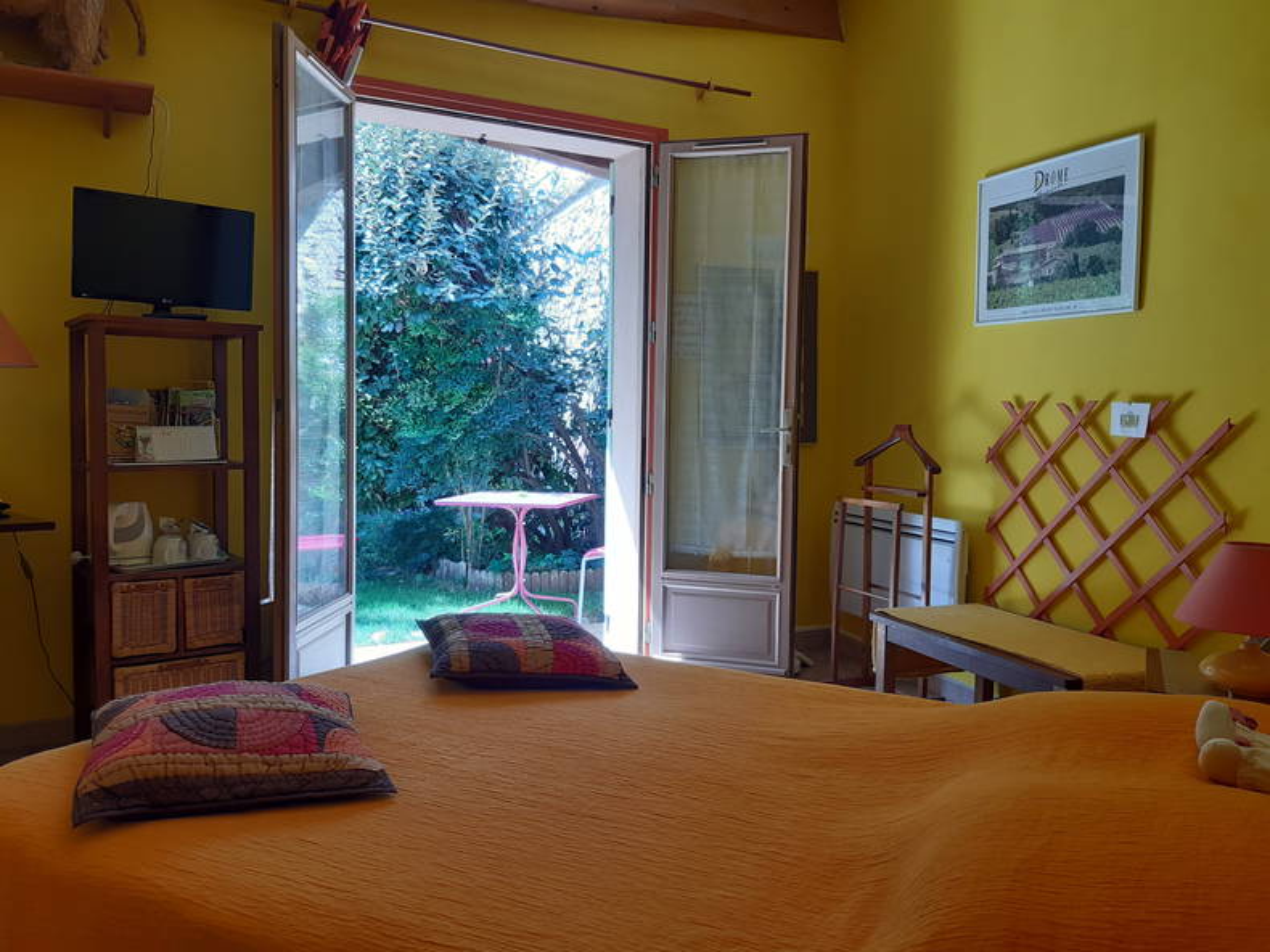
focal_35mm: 26
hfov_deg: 67.3
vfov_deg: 53.0
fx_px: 954
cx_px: 635
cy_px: 476
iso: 64
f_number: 1.7
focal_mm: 3.92
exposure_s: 1/100
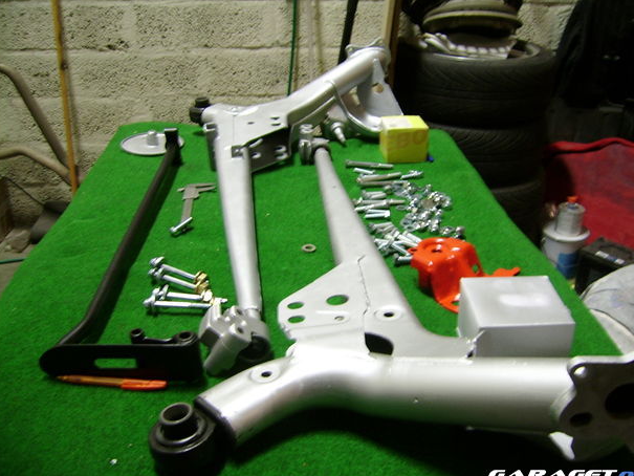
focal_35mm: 37
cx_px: 332
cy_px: 234
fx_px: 678
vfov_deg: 38.7
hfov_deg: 50.1
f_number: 2.8
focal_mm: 5.95
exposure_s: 1/4
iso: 100
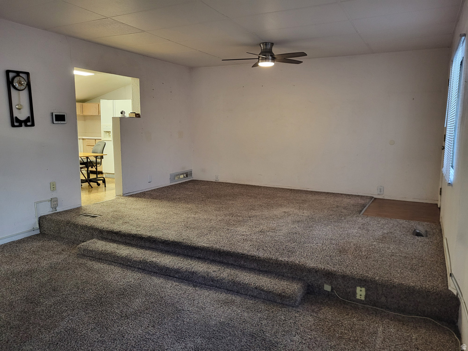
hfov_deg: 67.3
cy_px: 176
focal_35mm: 26
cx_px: 234
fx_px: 352
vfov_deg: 53.1
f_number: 1.8
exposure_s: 1/40
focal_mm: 5.4
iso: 400
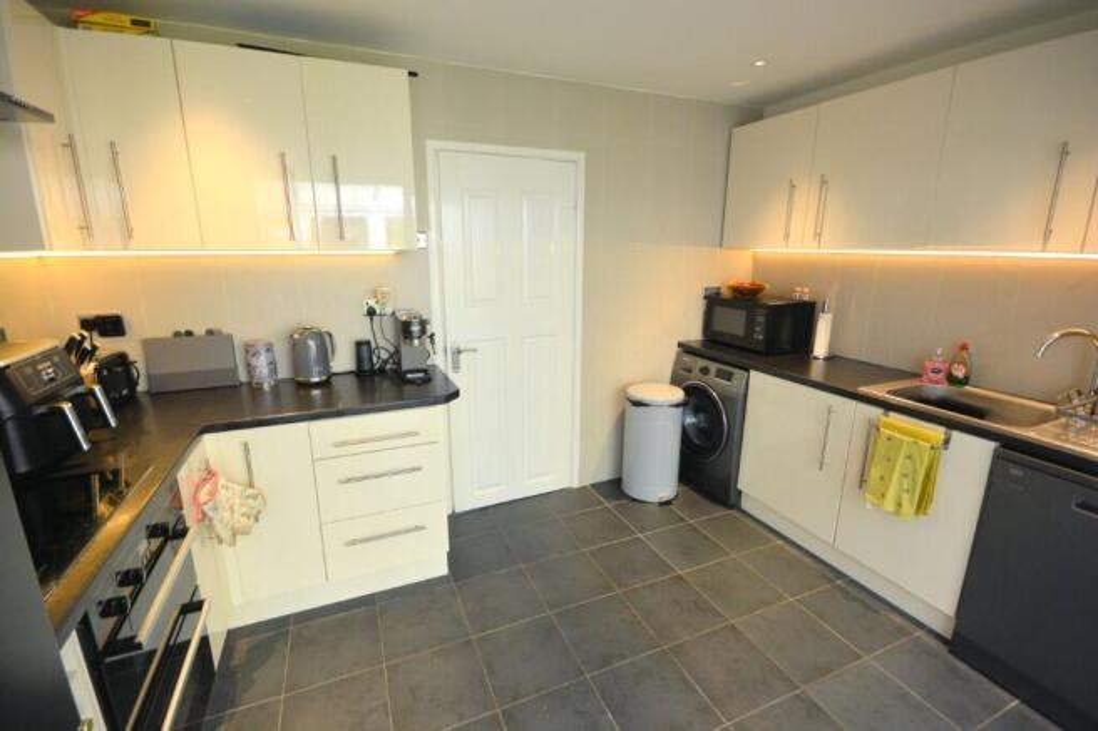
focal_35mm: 15
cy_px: 366
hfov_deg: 100.4
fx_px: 457
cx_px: 549
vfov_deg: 77.3
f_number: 8
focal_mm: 10
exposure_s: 1/25
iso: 400
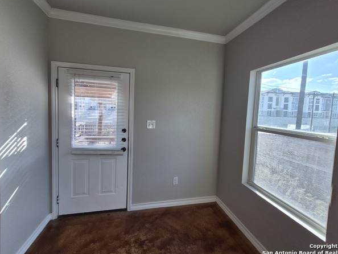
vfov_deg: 85.6
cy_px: 120
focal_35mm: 14
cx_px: 173
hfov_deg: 102.0
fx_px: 137
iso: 50
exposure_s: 1/227
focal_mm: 1.74
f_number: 2.2
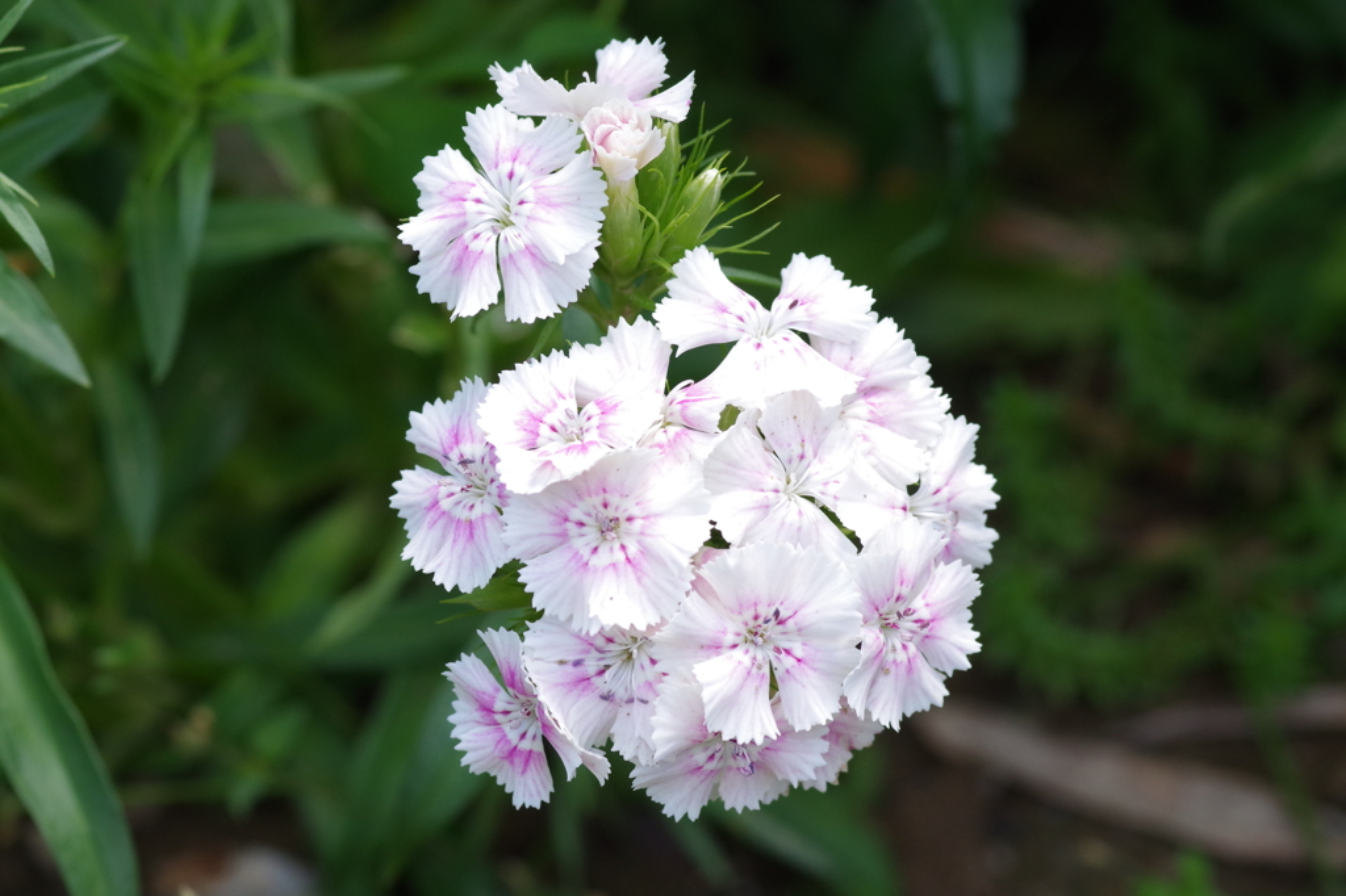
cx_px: 673
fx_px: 5606
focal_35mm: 150
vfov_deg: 9.1
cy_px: 448
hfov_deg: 13.7
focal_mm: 100
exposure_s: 1/400
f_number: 8
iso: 800
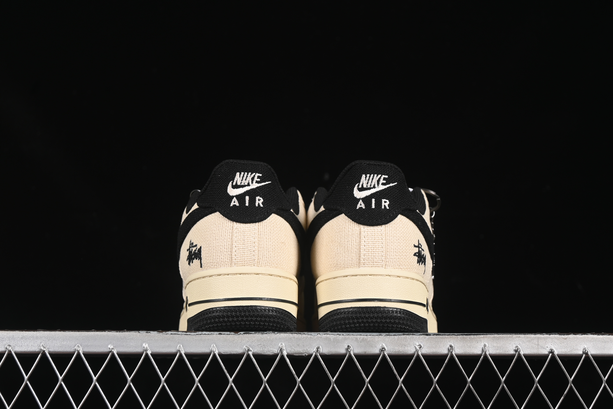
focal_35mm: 75
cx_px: 306
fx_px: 1277
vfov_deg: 18.2
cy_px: 204
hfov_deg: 27.0
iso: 160
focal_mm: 50
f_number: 7.1
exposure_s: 1/60
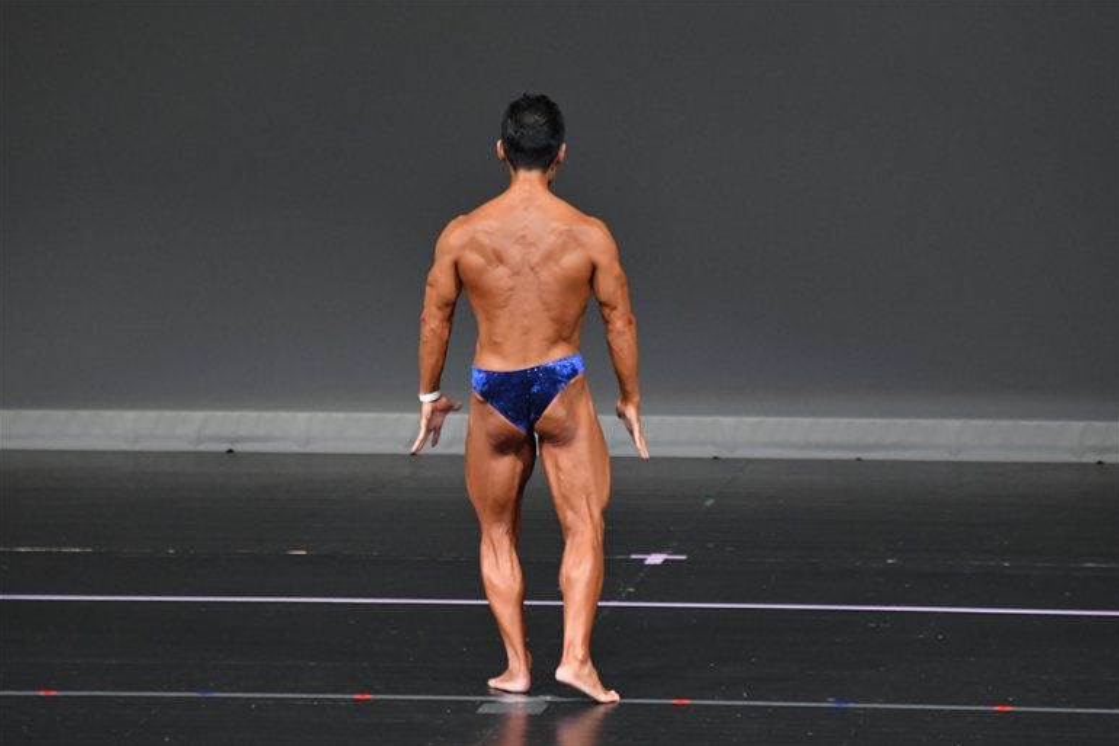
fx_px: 10783
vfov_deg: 4.0
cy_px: 372
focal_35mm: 347
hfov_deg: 5.9
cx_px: 562
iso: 4000
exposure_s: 1/400
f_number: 5.6
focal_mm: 230
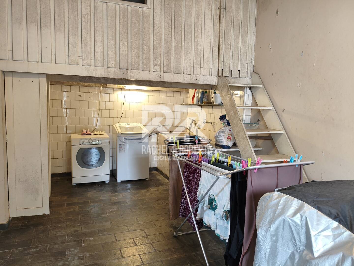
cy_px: 133
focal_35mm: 26
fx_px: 266
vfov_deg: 53.1
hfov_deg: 67.3
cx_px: 177
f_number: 1.5
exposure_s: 1/59.9
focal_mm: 4.94
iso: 250
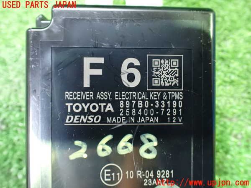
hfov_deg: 60.0
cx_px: 126
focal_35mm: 30
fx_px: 218
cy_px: 94
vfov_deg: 46.8
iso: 1600
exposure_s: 1/30
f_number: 2.3
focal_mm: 5.4
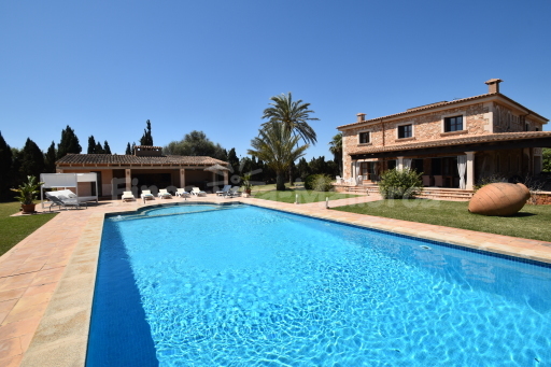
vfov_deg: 77.3
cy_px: 184
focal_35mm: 15
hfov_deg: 100.4
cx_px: 276
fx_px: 229
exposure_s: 1/400
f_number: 10
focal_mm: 10
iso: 200
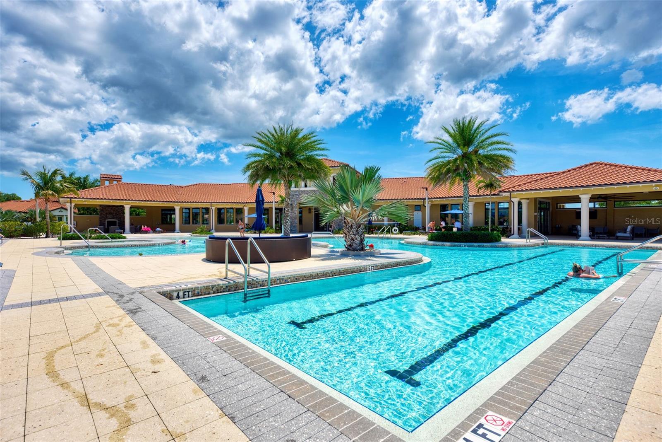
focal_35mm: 18
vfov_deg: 67.4
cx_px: 331
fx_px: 331
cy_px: 221
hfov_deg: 90.0
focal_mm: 18
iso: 125
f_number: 7.1
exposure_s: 1/200
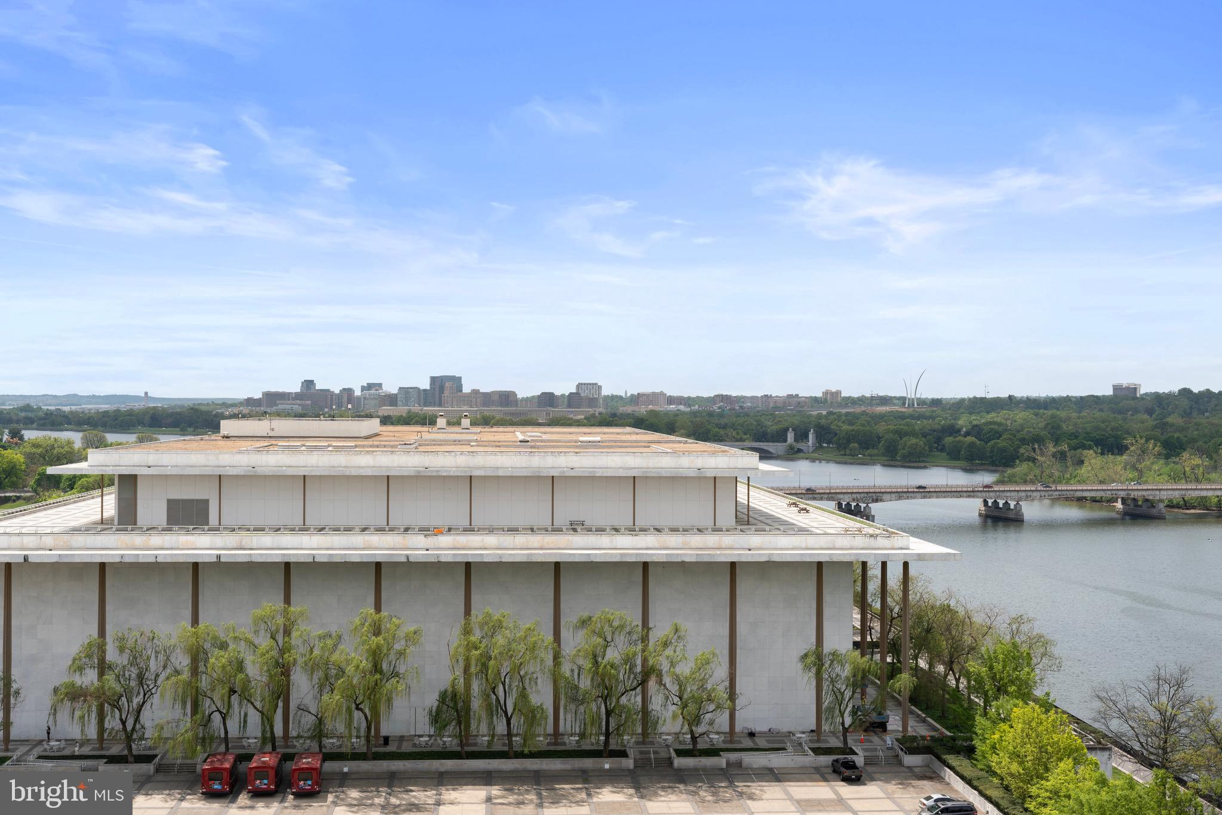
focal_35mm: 44
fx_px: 1490
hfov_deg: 44.6
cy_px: 408
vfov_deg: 30.6
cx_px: 611
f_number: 8
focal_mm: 43.9
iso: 100
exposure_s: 1/640
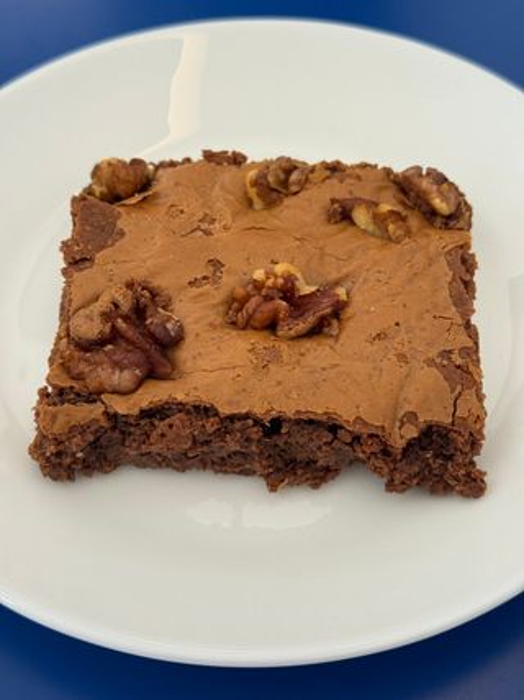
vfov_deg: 39.7
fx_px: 969
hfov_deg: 30.3
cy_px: 350
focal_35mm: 48
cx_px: 262
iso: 64
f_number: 1.78
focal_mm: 6.76
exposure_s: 1/50
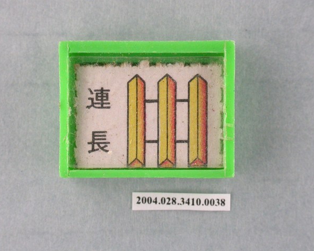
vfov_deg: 10.2
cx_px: 153
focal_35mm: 151
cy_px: 126
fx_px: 1404
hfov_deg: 12.8
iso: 200
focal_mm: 29.9
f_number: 6.2
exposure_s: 1/30
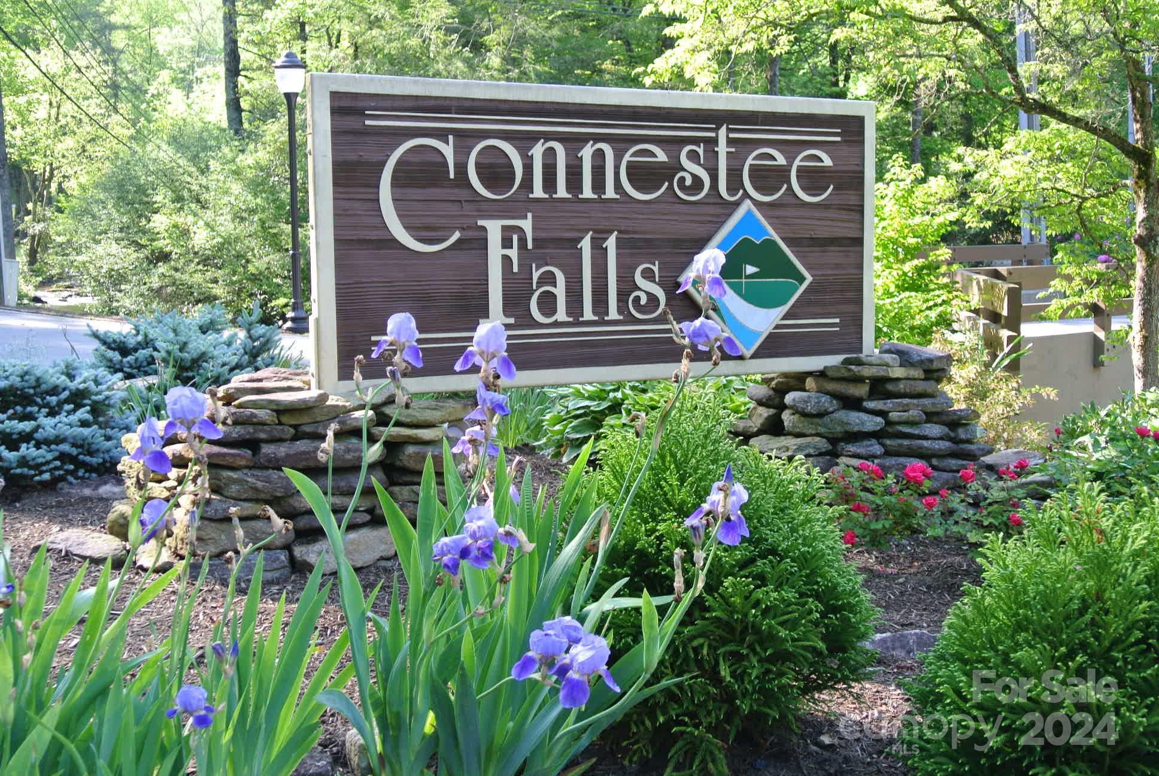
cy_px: 388
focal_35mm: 42
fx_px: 1354
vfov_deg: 32.0
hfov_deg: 46.3
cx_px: 580
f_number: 4.2
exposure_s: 1/60
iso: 100
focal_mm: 15.7
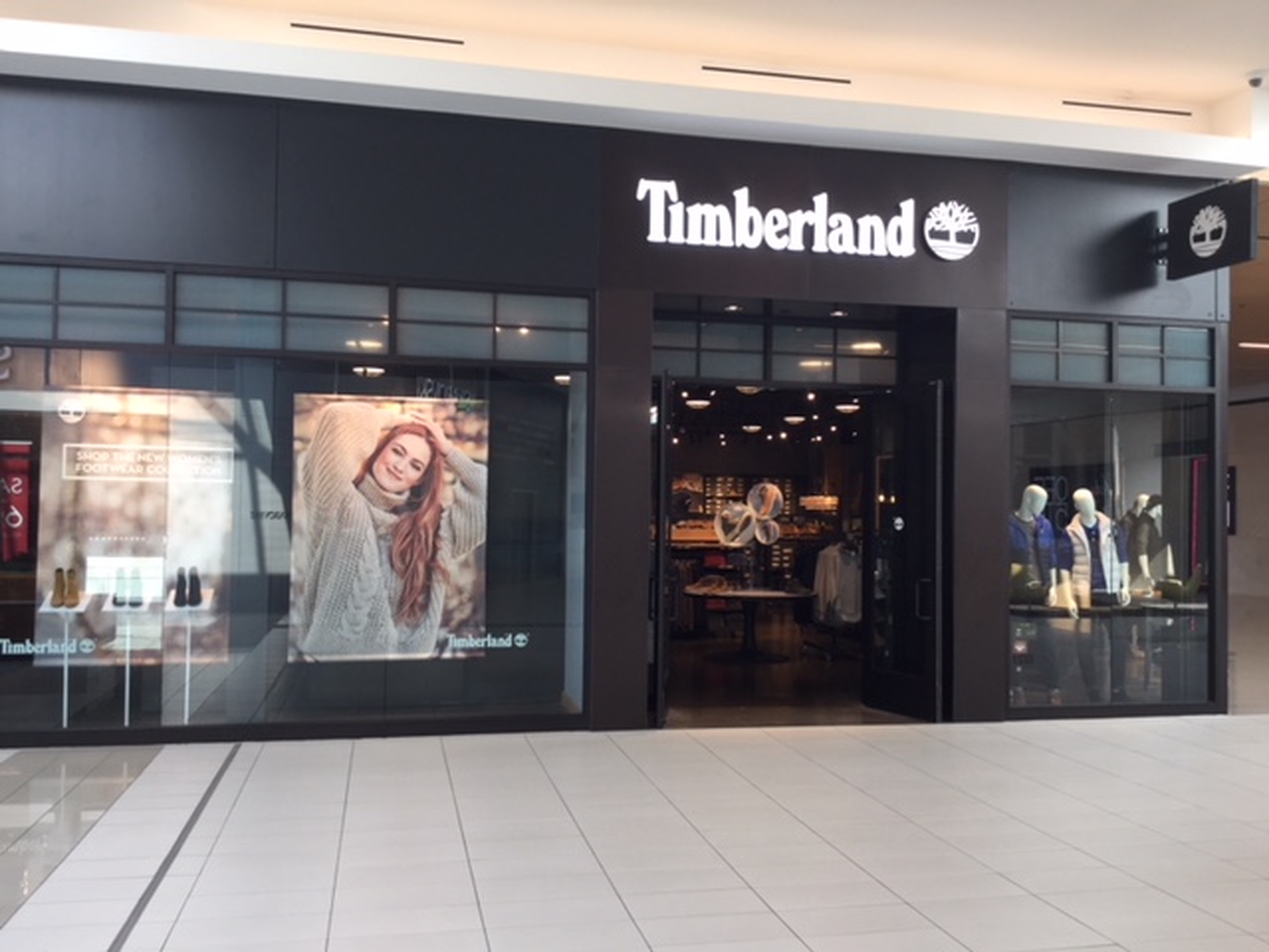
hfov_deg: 58.4
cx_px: 634
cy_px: 476
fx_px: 1136
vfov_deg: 45.4
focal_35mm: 31
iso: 32
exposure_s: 1/60
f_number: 2.4
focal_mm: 3.3
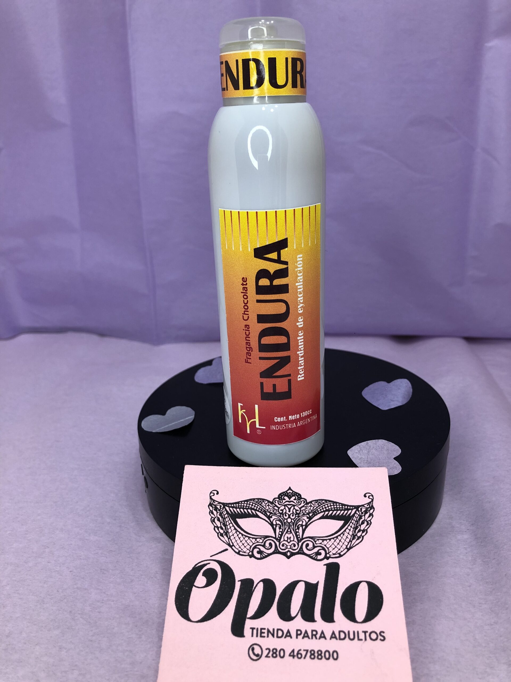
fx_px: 551
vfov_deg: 63.4
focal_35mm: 28
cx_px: 256
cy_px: 341
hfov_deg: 49.7
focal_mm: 3.99
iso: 25
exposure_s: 1/50
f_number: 1.8
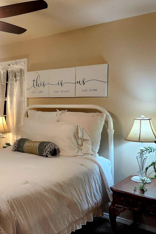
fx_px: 266
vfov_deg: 47.4
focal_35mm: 41
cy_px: 114
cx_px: -3
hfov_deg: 30.2
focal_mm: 5.4
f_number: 1.8
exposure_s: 1/120
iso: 250
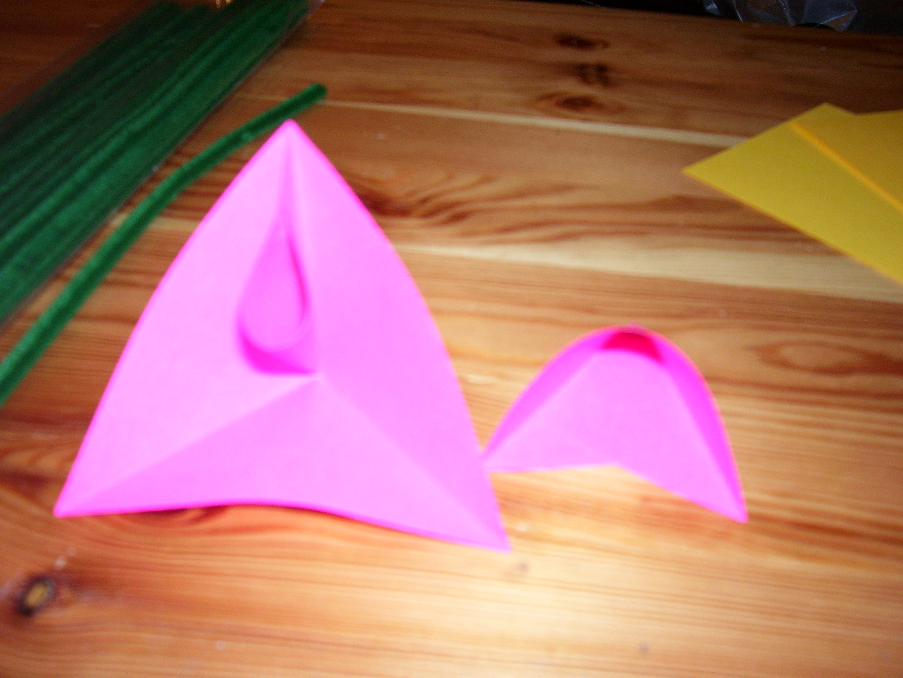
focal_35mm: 34
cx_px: 452
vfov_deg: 41.8
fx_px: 887
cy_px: 339
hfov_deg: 54.0
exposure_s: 1/60
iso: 125
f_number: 2.7
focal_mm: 5.6
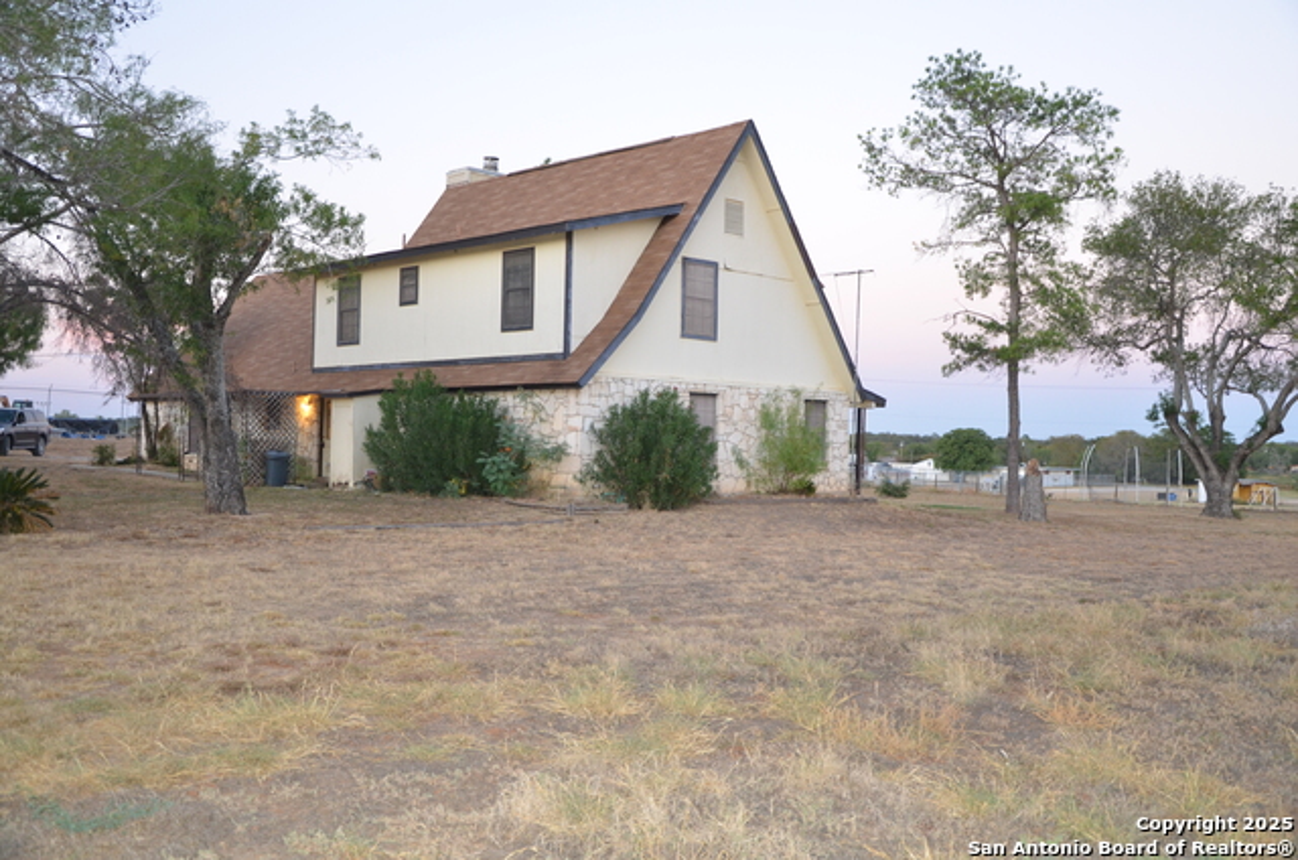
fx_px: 1295
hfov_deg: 53.2
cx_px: 649
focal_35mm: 36
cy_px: 430
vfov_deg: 36.7
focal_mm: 24
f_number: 3.8
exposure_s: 1/60
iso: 720
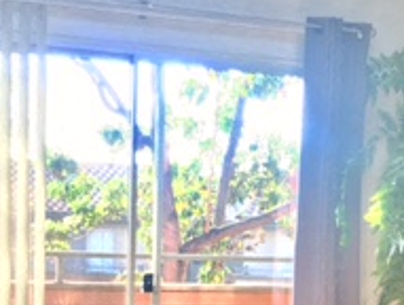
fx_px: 1134
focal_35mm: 97
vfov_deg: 14.9
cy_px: 352
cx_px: 362
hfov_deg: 19.8
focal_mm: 4.15
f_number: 2.2
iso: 25
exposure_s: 1/40
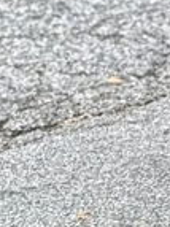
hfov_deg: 4.2
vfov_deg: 5.3
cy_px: -583
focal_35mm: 344
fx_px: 2256
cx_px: 381
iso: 64
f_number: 1.78
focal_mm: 6.76
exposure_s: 1/404
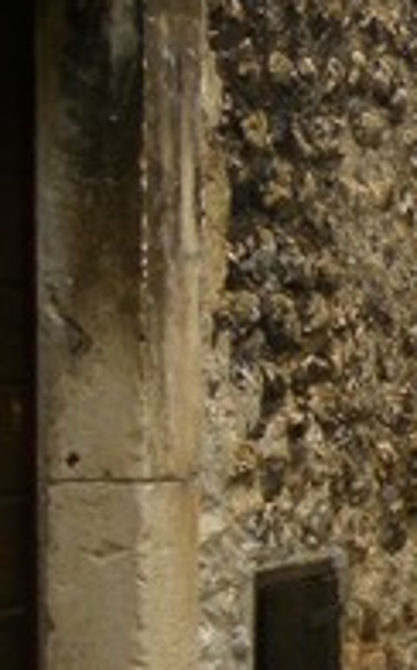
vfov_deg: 14.6
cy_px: 494
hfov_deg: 7.8
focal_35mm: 143
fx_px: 2608
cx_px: 1285
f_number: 2.8
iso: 89
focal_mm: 5.9
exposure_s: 1/72
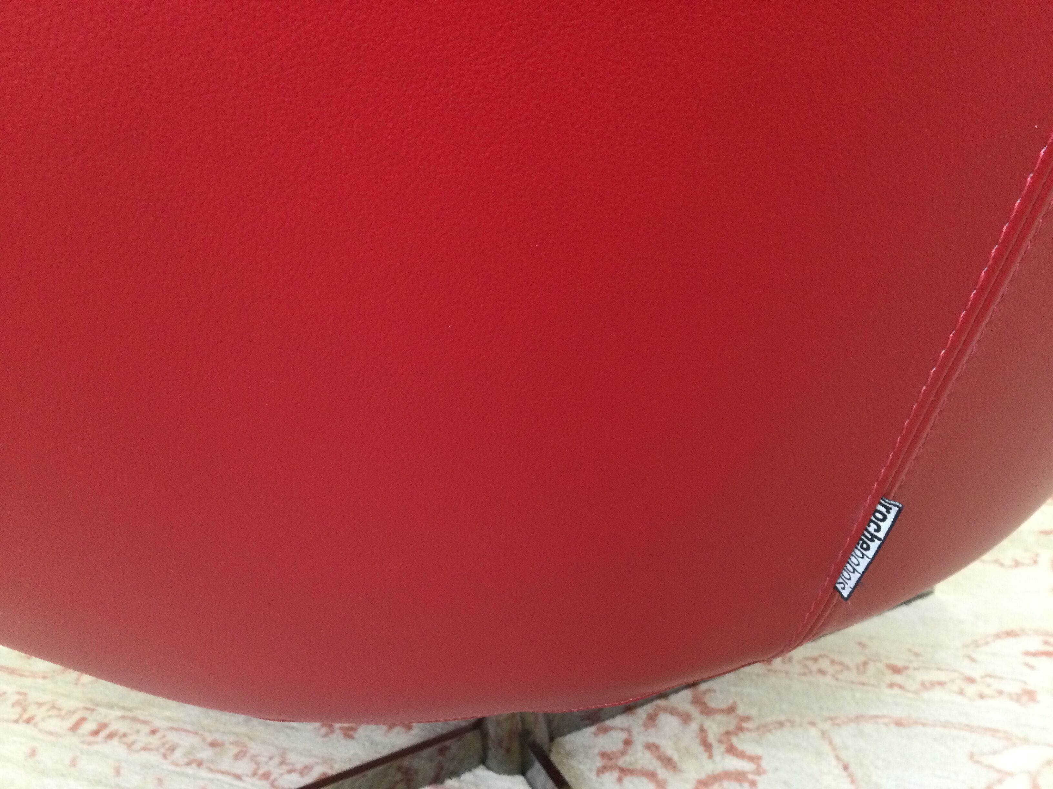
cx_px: 526
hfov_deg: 58.4
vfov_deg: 45.4
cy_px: 394
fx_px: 943
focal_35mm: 31
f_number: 2.4
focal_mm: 3.3
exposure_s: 1/33
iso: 160
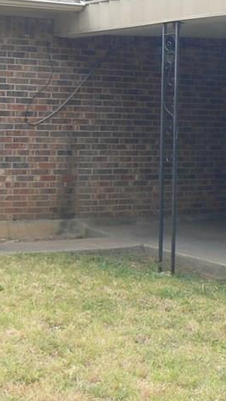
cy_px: 117
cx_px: 109
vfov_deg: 24.3
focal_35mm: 87
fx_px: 927
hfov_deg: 13.9
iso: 80
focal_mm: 6
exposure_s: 1/100
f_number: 5
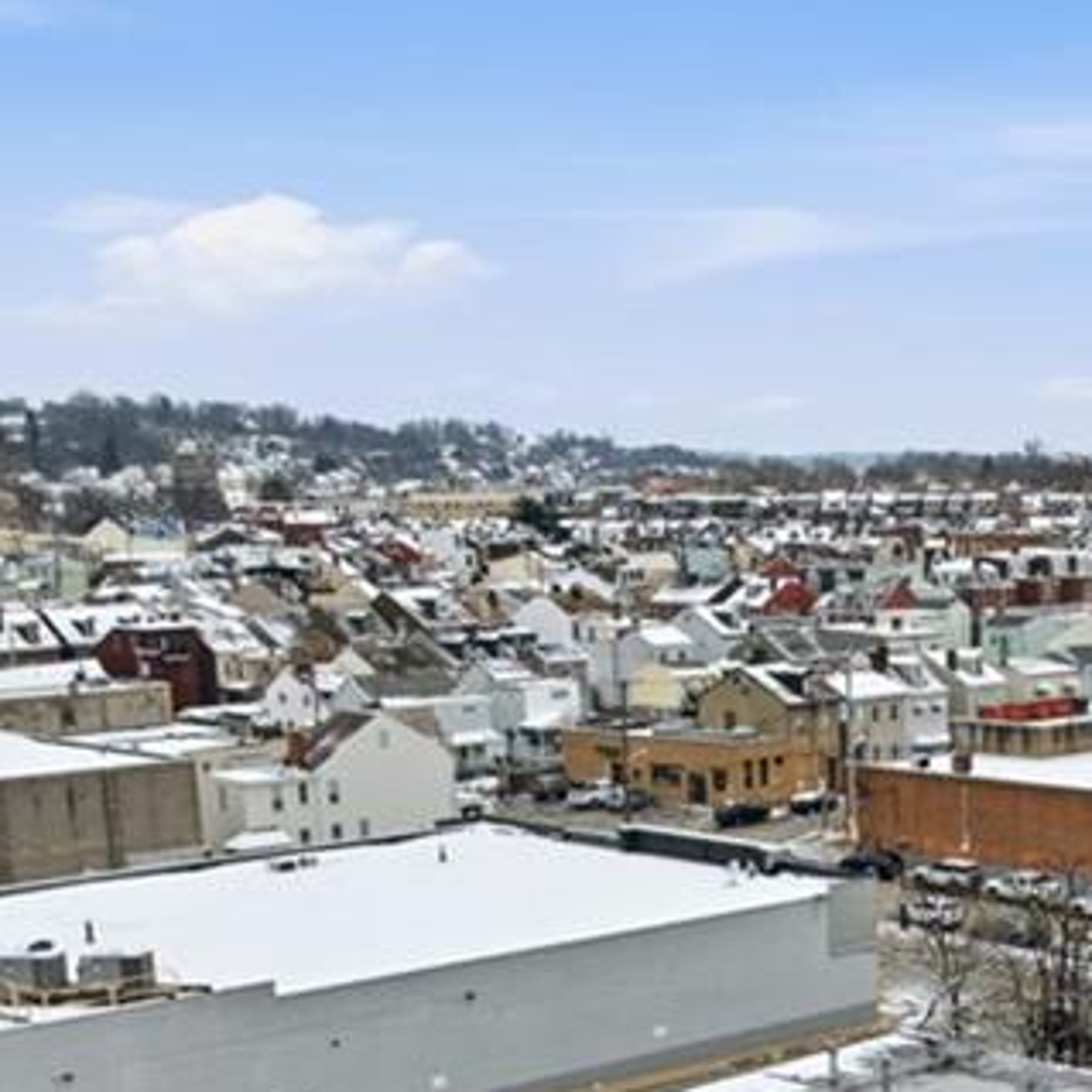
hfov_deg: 27.3
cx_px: 1037
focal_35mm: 60
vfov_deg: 27.1
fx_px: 2141
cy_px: 1070
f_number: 2.8
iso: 100
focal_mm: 8.4
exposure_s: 1/125
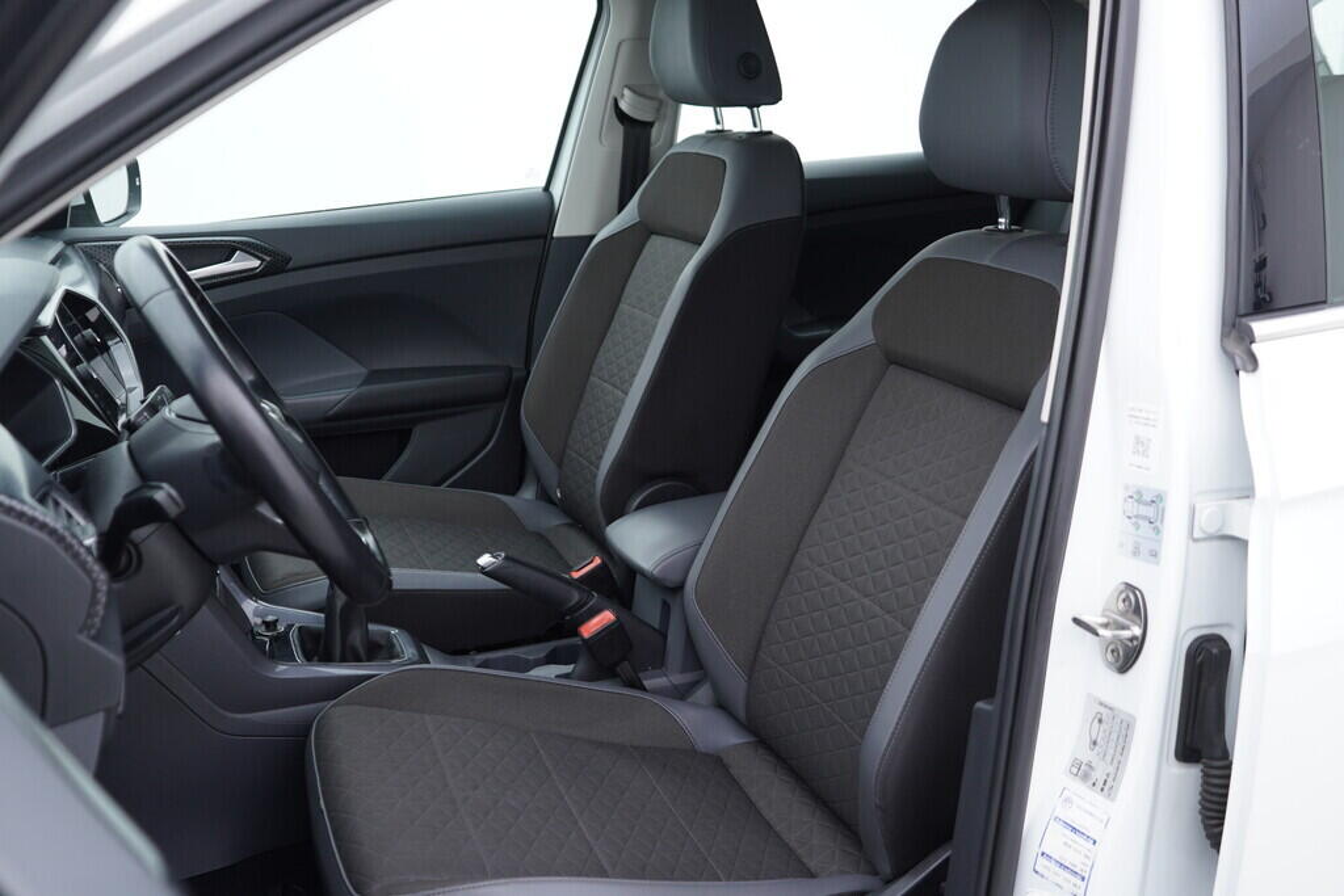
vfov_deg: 36.9
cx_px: 672
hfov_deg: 53.1
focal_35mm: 36
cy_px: 448
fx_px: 1344
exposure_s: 1/40
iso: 125
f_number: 2.8
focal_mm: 24
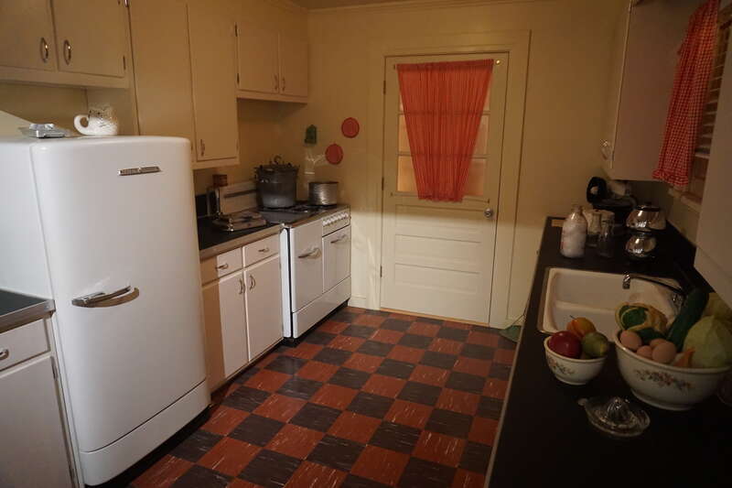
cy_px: 244
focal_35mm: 24
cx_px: 366
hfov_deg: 73.8
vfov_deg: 53.1
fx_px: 488
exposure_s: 1/125
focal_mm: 16
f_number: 3.5
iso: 3200
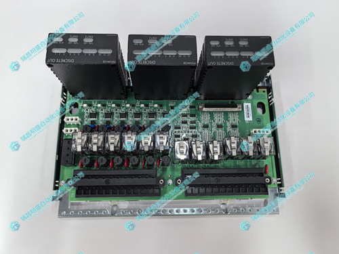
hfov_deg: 65.3
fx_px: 264
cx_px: 170
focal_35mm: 27
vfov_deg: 51.4
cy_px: 127
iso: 160
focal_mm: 5.75
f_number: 2
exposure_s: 1/100
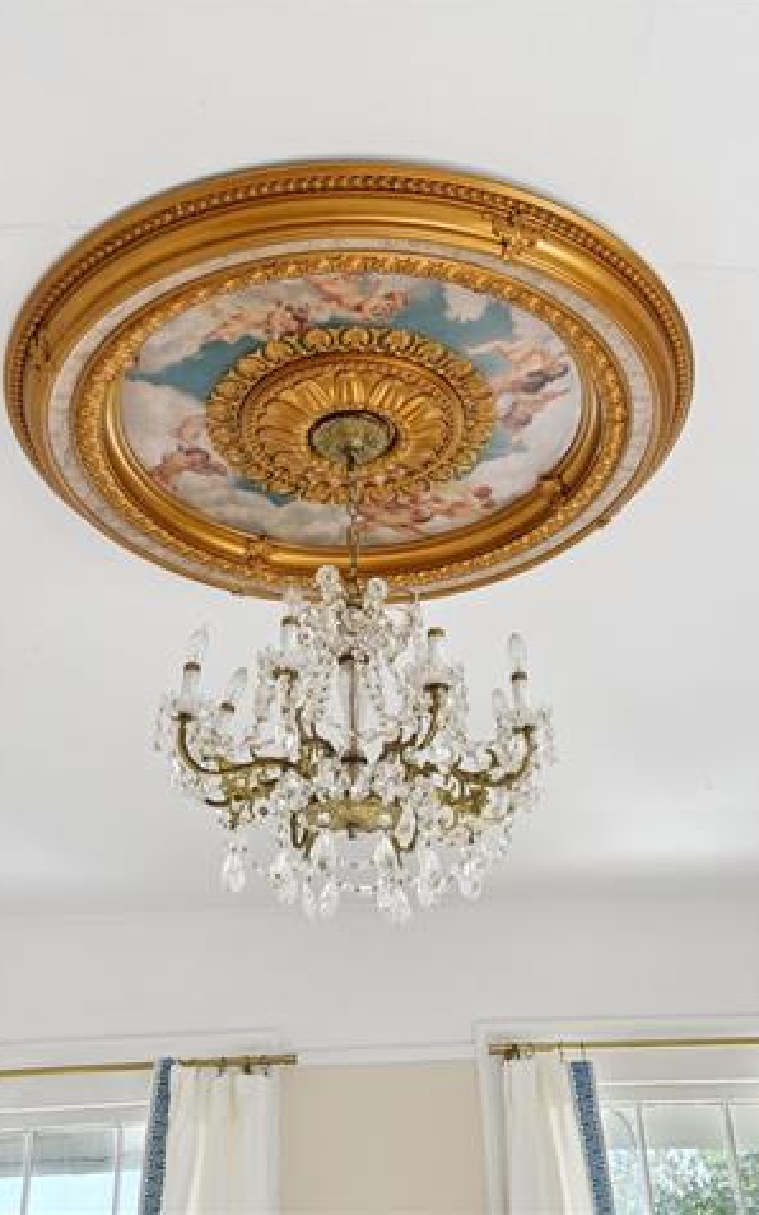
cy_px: 606
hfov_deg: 31.2
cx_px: 390
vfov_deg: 48.2
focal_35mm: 41
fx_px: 1357
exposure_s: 1/30
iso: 400
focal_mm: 40
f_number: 13
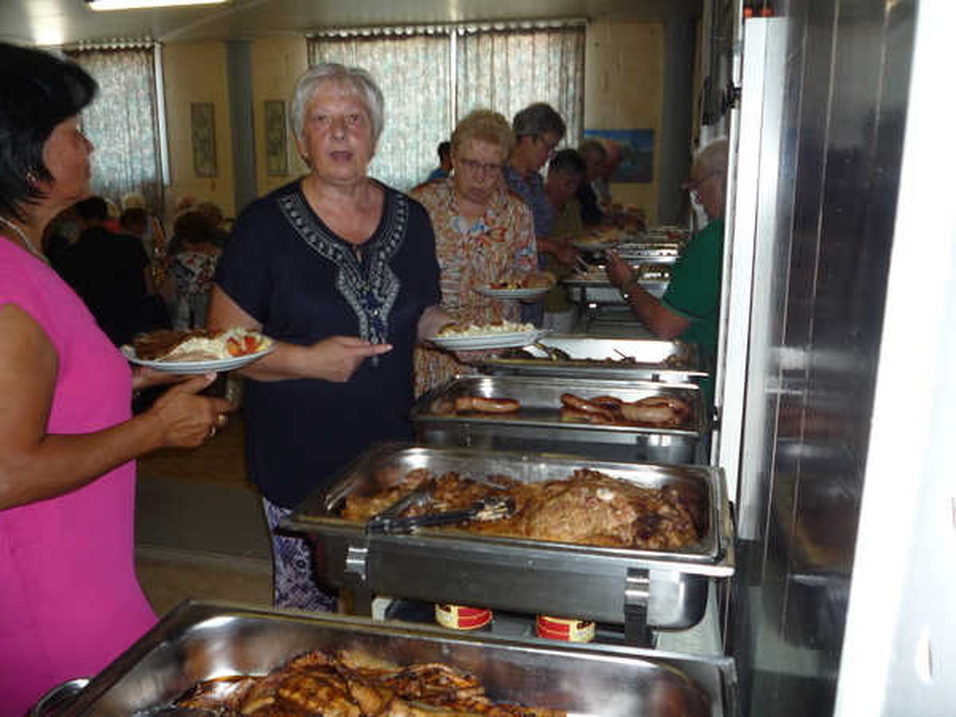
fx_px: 829
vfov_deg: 46.8
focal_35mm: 30
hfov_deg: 60.0
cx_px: 478
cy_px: 358
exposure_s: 1/30
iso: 125
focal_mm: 5.2
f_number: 3.3
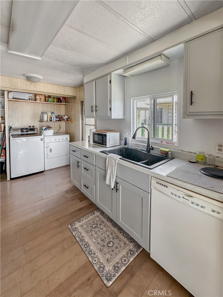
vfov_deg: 102.1
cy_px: 148
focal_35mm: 14
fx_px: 120
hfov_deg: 85.7
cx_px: 112
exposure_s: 1/100
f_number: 2.2
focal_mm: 2.22
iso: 125
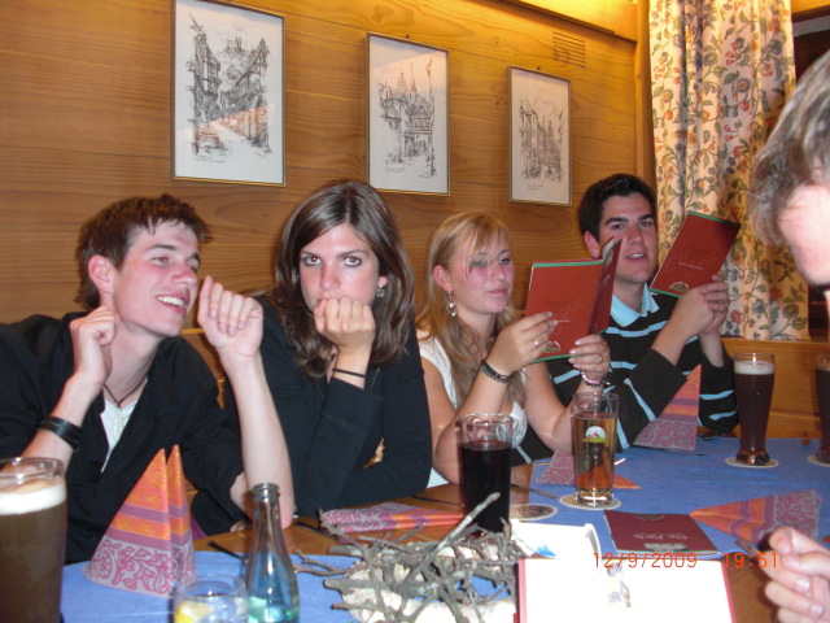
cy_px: 312
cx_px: 415
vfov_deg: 39.7
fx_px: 863
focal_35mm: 36
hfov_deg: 51.4
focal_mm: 6.3
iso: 200
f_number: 2.8
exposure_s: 1/60
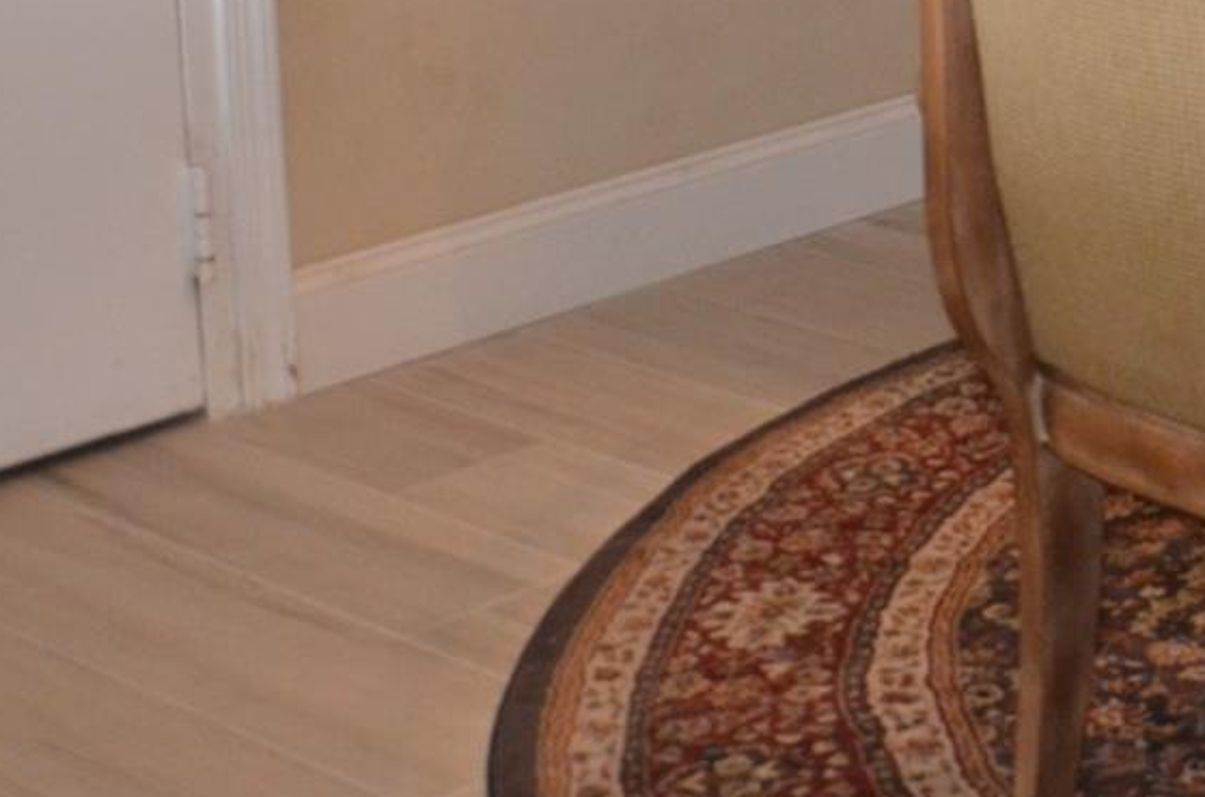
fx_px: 3306
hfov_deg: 18.3
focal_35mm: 99
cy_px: -450
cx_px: 1832
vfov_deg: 12.9
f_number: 3.5
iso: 800
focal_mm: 18
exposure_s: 1/60
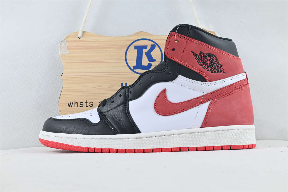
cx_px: 144
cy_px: 96
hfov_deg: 45.0
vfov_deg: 30.8
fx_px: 348
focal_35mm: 44
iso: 1000
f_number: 10
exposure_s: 1/100
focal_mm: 29
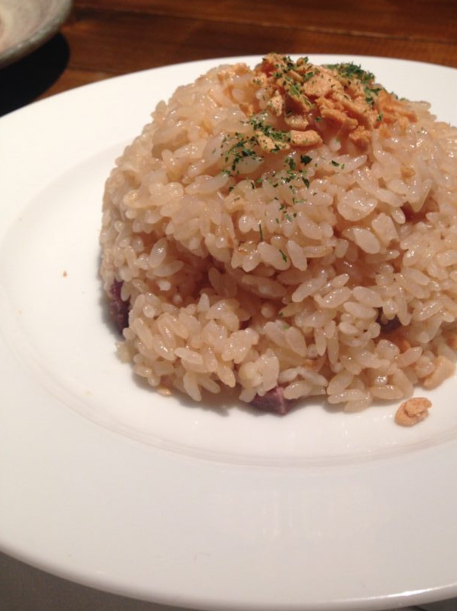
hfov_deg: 34.1
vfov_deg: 44.7
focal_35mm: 42
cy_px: 273
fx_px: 740
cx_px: 288
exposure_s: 1/20
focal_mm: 4.12
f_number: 2.4
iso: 80
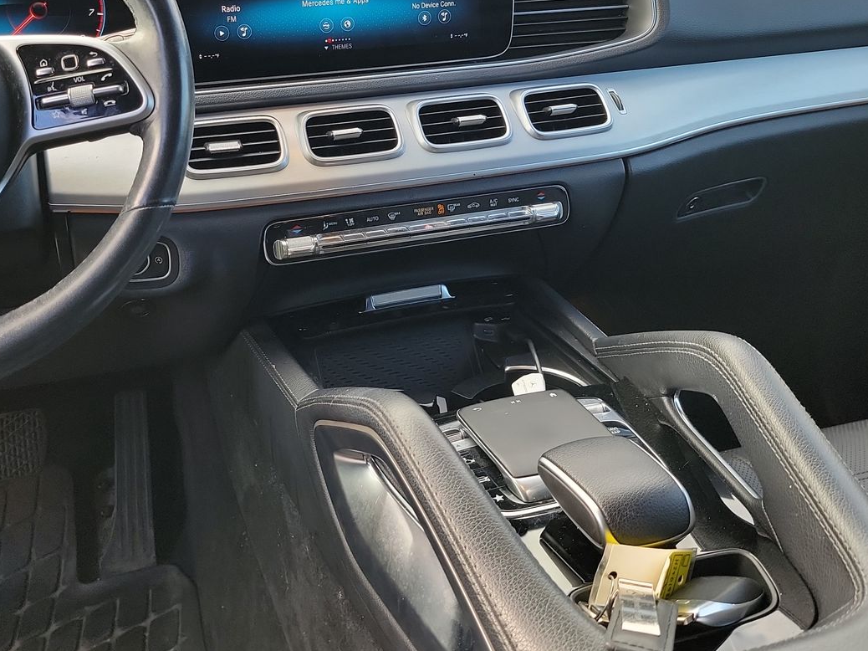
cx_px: 370
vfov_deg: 37.7
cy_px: 164
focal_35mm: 37
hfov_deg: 50.0
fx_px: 928
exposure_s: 1/59
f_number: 1.8
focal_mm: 6.7
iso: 63
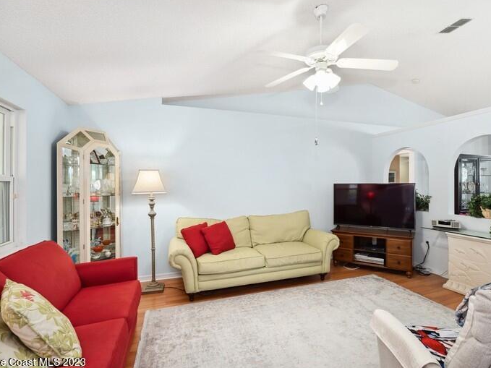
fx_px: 241
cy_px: 186
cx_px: 262
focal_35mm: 17
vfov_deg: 74.7
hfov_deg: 90.9
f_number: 8
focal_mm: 15
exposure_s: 1/2.5
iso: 200
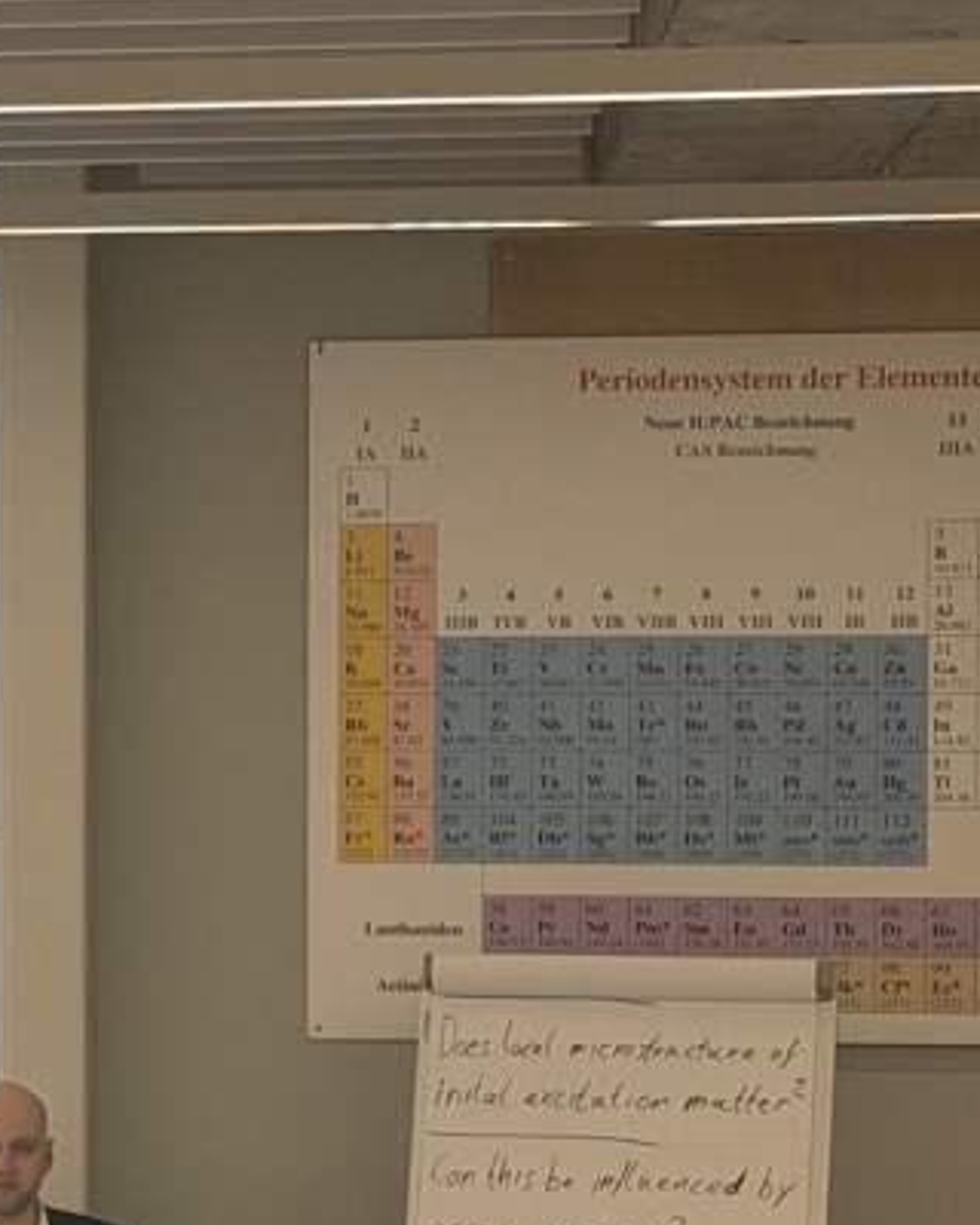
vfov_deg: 12.8
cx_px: -389
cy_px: 824
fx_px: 5438
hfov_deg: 10.0
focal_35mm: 150
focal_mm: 6.76
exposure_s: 1/100
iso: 80
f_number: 1.78
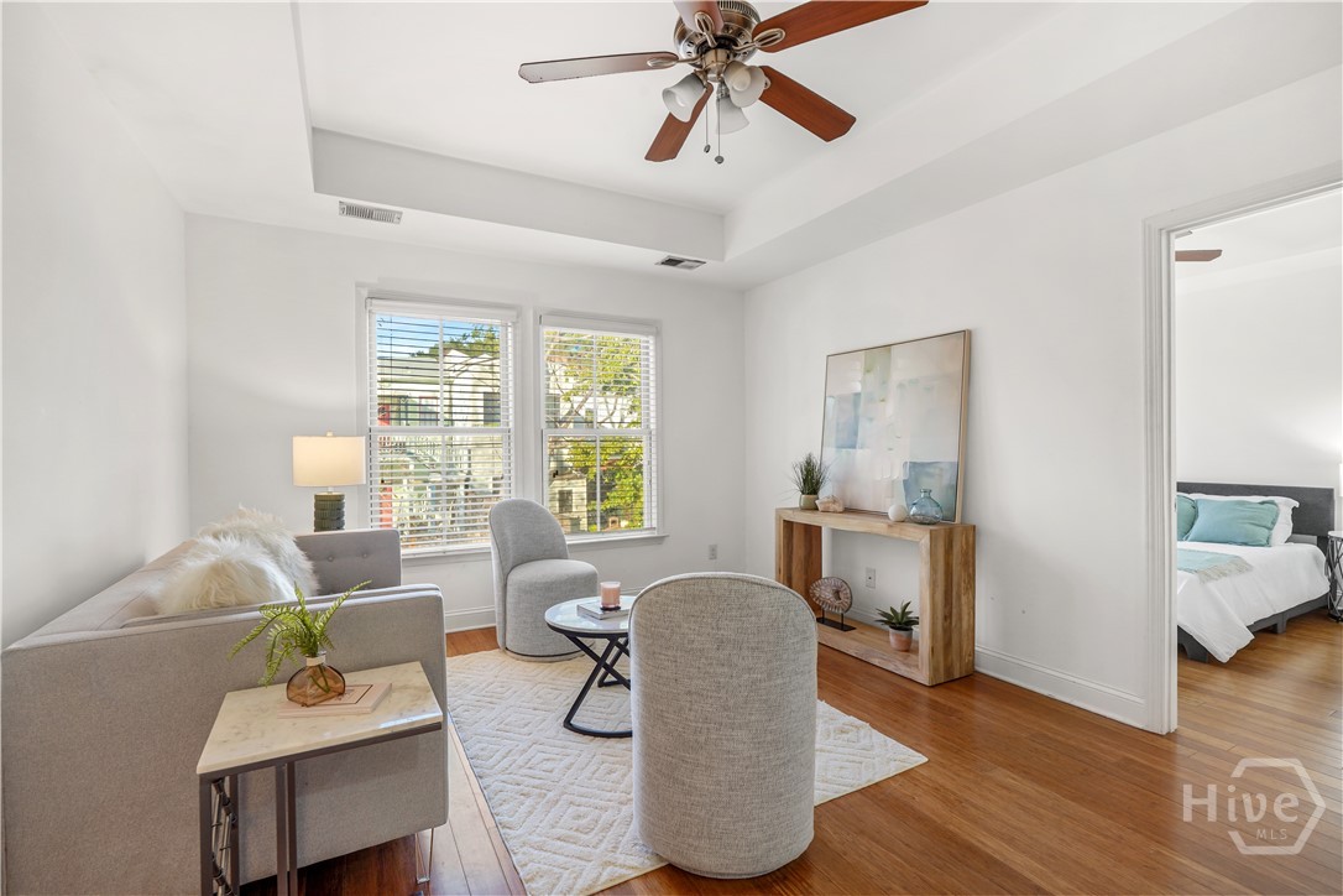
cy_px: 448
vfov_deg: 73.7
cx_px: 672
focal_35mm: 16
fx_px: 597
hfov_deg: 96.7
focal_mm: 16
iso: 100
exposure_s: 2
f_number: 10
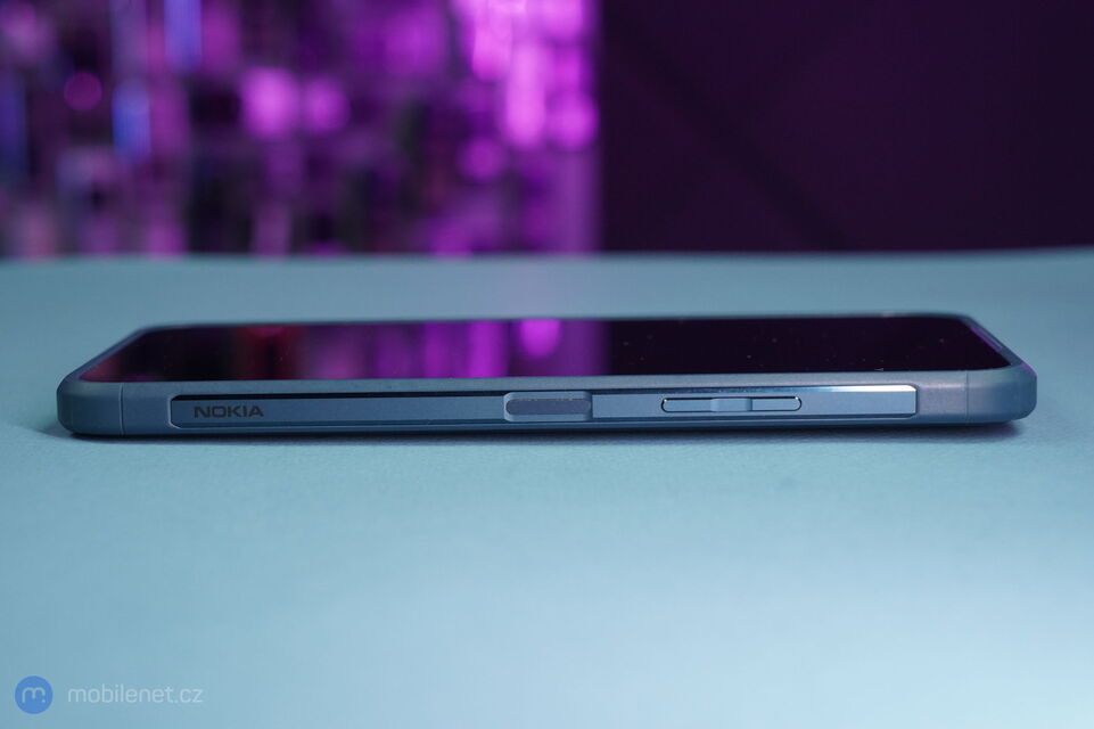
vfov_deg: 19.4
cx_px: 547
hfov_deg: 28.9
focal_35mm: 70
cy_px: 364
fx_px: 2126
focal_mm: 70
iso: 2500
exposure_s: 1/160
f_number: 8
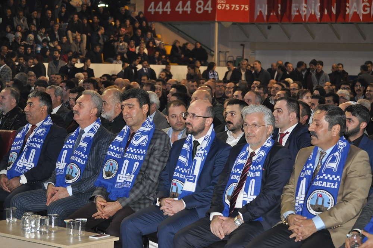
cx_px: 186
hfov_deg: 21.9
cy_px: 124
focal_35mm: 93
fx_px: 962
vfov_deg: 14.7
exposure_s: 1/60
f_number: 4.2
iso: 800
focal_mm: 62
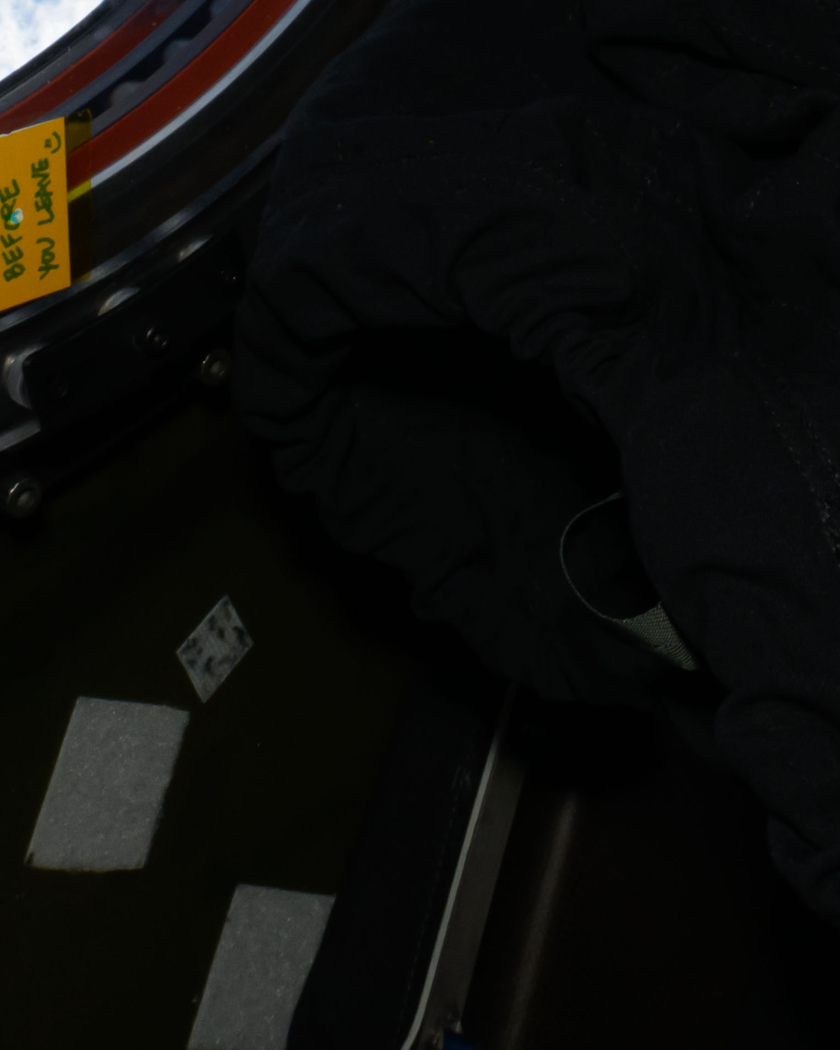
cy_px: -433
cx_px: 709
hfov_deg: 23.1
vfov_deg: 24.2
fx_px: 2020
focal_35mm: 65
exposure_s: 1/200
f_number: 20
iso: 1000
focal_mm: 16
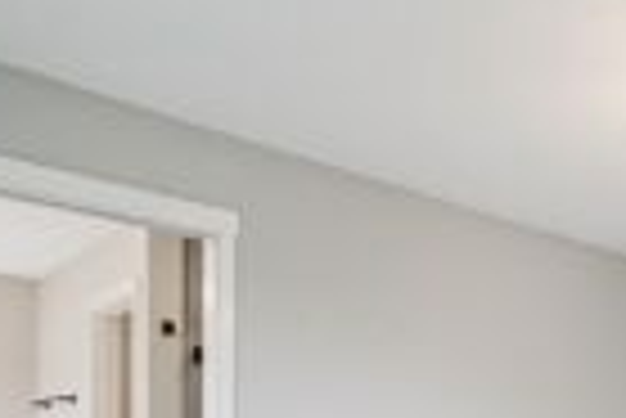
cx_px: 694
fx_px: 801
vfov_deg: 26.6
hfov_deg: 36.1
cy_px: 479
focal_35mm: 46
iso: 400
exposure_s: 1/10
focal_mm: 16
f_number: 8
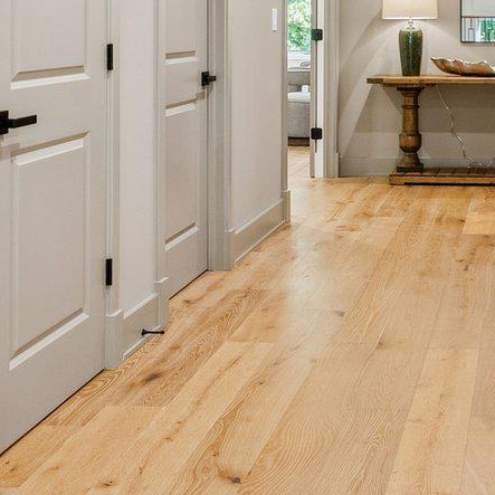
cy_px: 15
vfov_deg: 27.6
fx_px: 955
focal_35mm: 59
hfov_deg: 27.4
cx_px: 493
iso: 640
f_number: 7.1
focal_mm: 15
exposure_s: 1/15
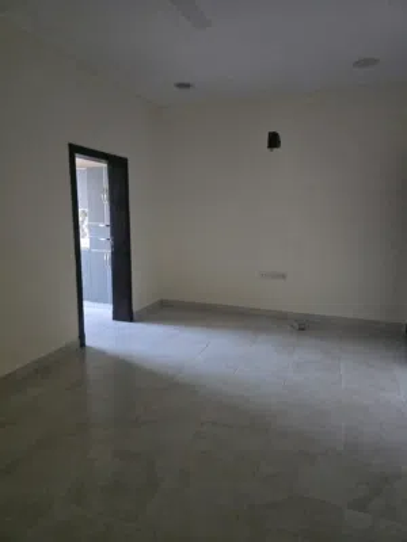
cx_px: 204
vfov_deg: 73.9
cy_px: 271
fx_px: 361
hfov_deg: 58.9
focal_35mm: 23
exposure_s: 1/100
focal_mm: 6.3
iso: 2000
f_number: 1.7
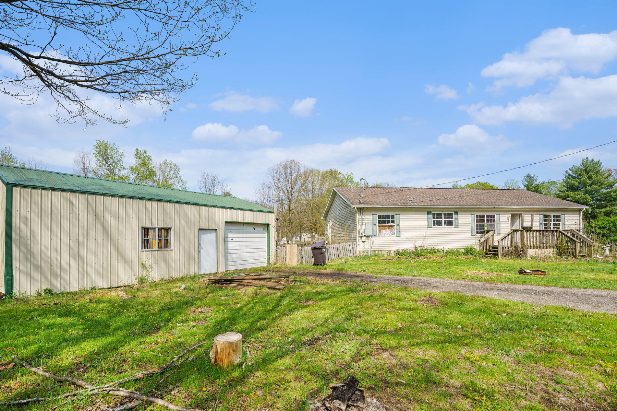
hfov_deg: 100.4
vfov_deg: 77.2
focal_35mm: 15
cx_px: 308
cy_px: 220
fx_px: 257
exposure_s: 1/250
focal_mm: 14
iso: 100
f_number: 8
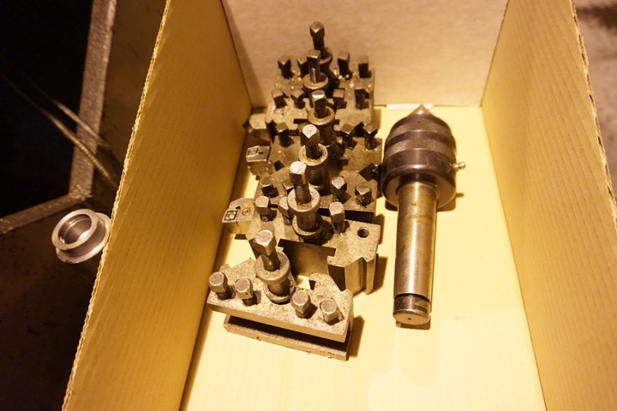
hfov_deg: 73.7
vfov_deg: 53.1
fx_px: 411
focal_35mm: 24
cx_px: 308
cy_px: 206
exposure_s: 1/60
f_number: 3.5
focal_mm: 16
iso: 2500
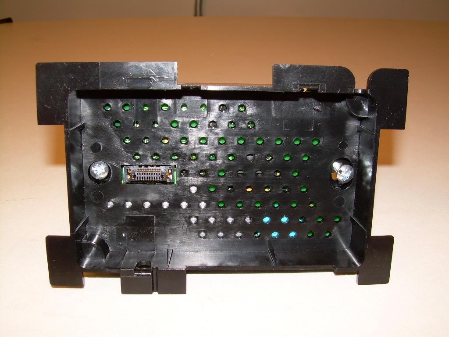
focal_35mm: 38
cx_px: 224
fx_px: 493
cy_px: 168
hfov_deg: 49.0
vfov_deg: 37.7
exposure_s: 1/60
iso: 50
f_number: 2.8
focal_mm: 6.3
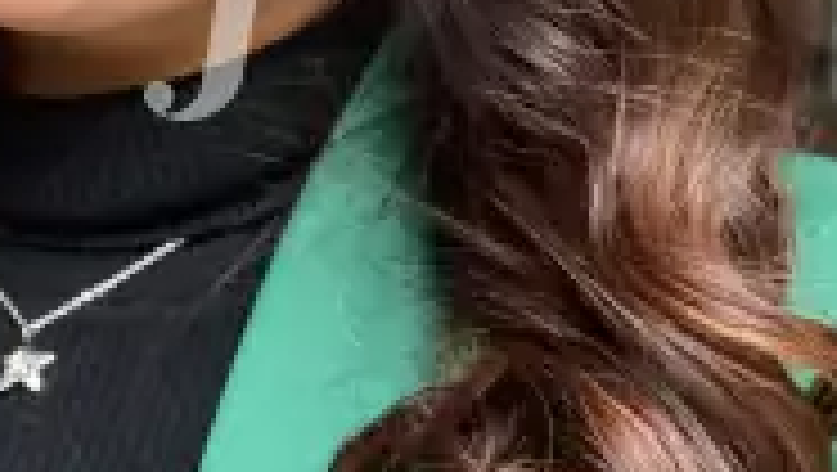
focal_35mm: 200
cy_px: 34
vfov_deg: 6.1
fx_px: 4443
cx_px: 202
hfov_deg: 10.7
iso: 250
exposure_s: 1/62
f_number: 2.2
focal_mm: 7.5
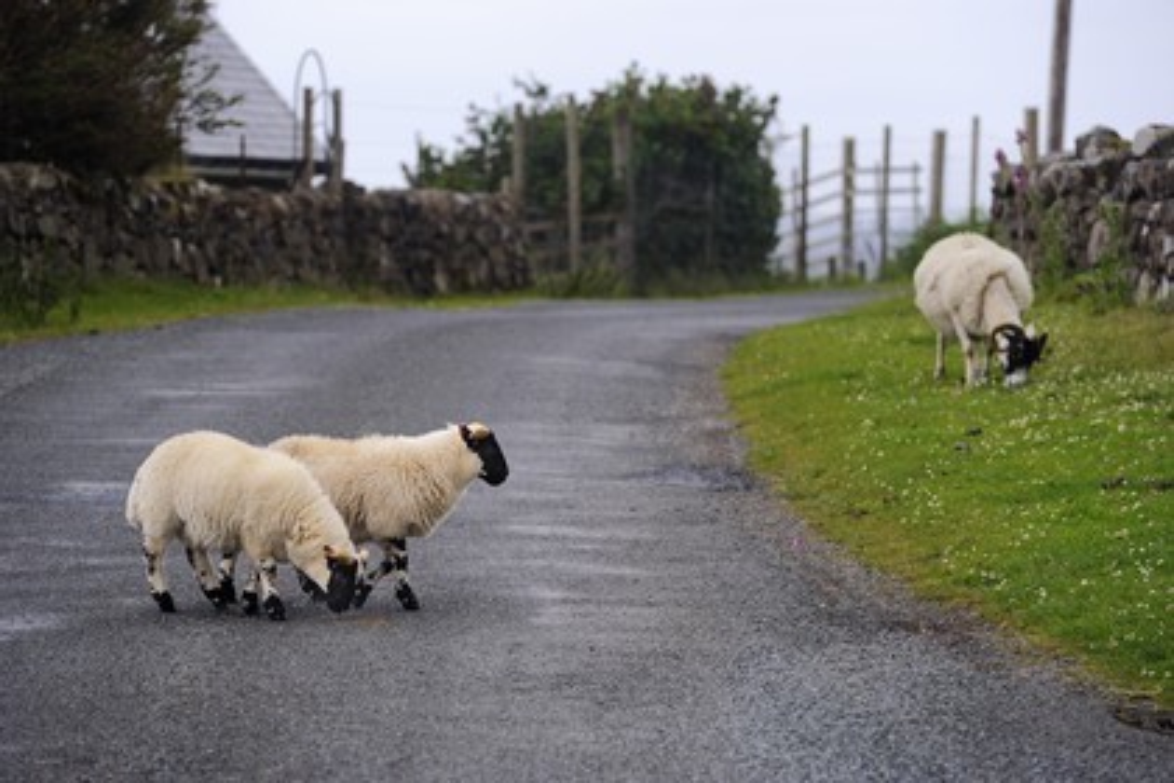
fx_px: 6522
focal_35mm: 200
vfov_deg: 6.9
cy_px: 392
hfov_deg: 10.3
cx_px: 587
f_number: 5.6
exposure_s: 1/250
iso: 400
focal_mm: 200
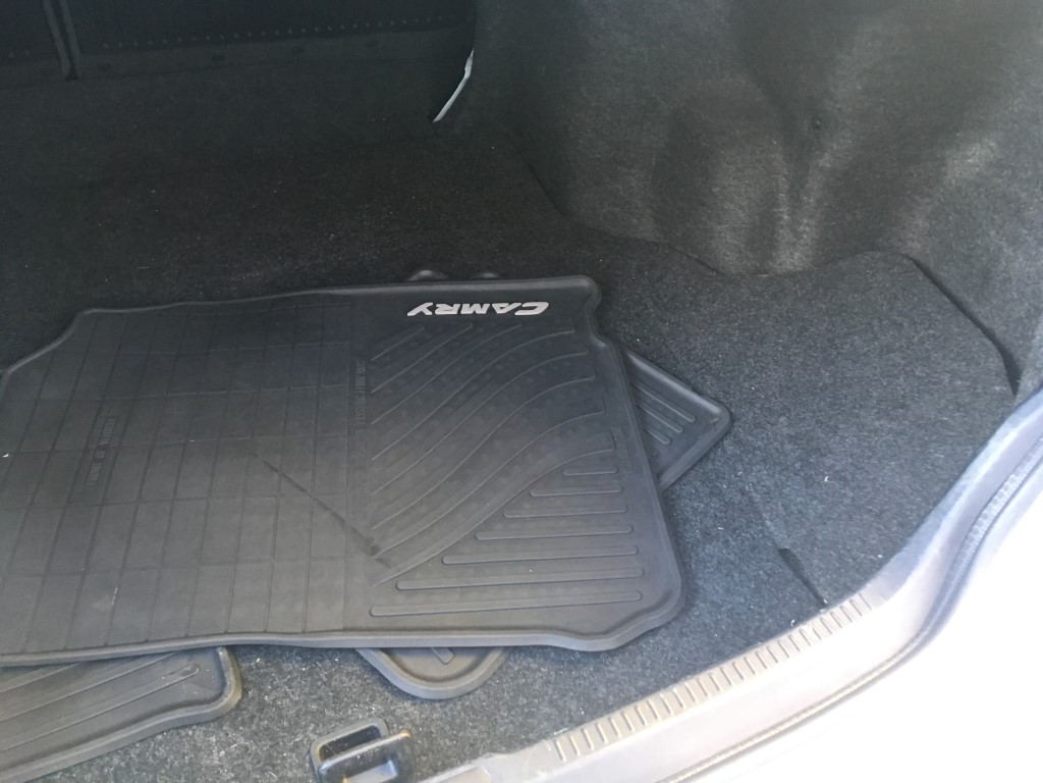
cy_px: 392
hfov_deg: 61.7
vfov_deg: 48.2
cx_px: 522
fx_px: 874
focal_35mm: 29
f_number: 2.2
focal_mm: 4.15
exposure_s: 1/30
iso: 125
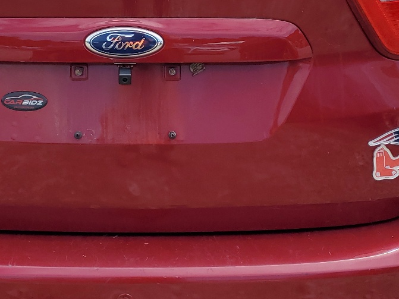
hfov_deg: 31.0
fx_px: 715
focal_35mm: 62
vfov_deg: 23.2
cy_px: 42
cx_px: 133
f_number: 1.5
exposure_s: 1/2500
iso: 50
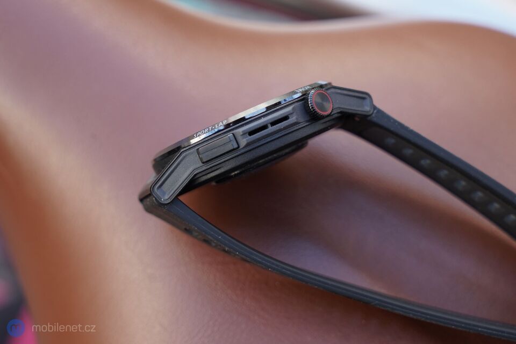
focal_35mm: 70
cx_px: 258
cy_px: 172
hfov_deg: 28.8
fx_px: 1003
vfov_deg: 19.5
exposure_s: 1/160
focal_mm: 70
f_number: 6.3
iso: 800
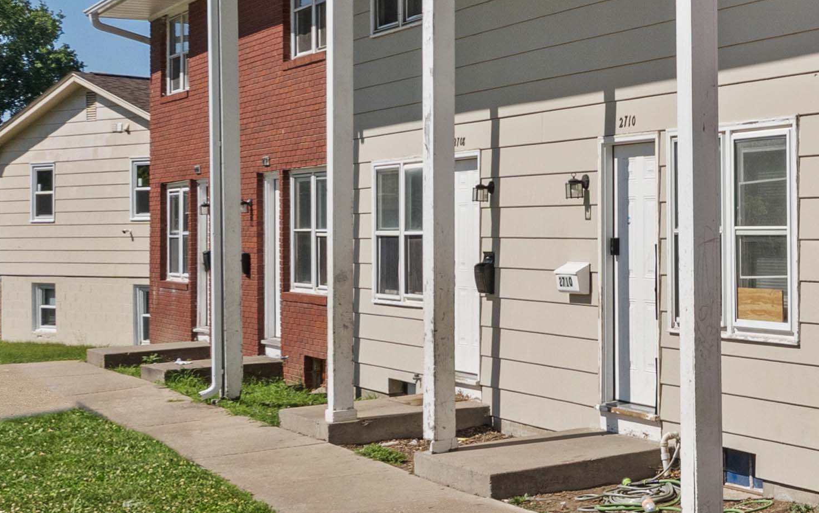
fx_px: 1520
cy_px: 201
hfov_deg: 25.0
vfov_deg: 19.1
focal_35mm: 68
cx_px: 1133
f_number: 13
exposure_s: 1/400
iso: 320
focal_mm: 16.5
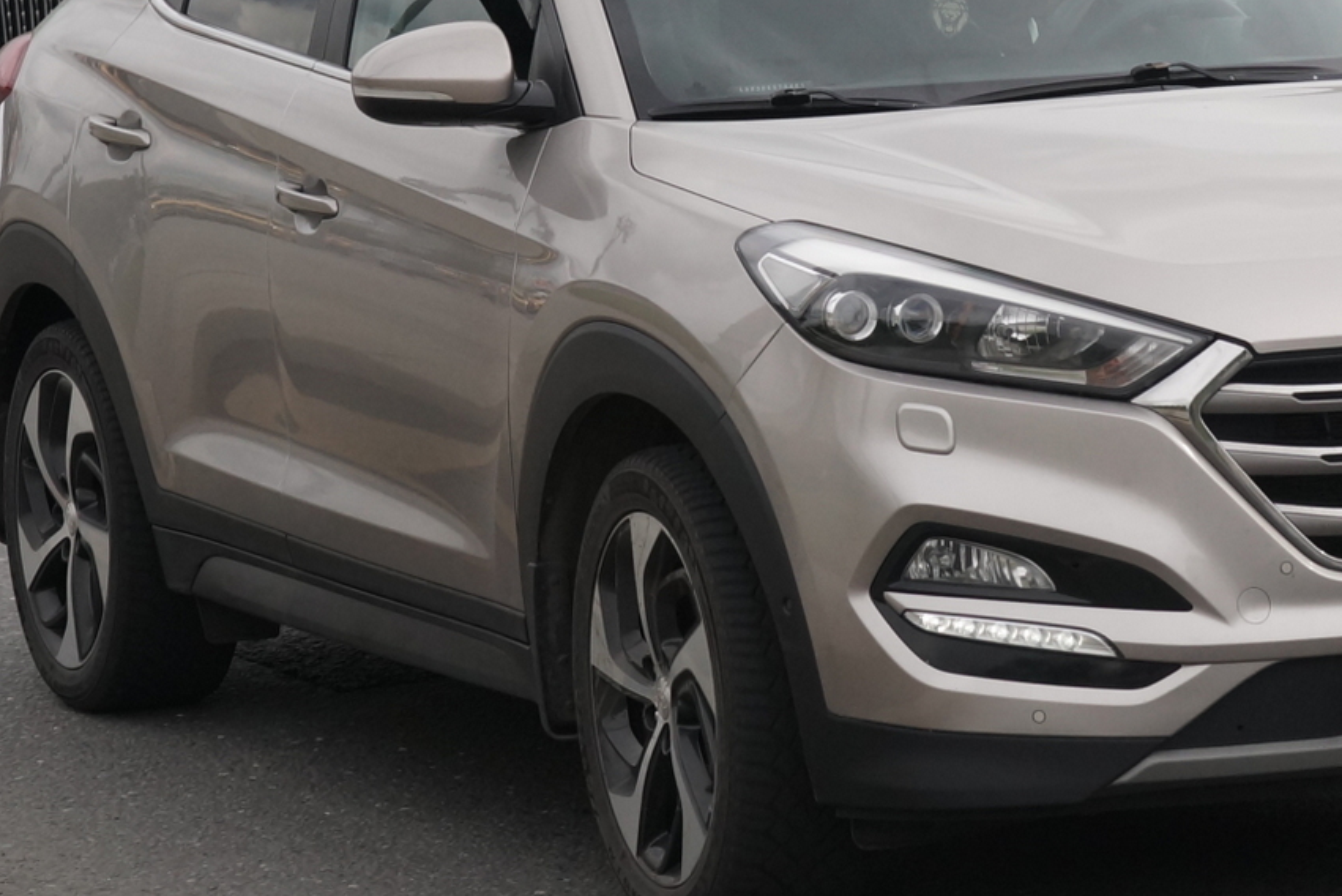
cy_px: 316
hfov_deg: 21.6
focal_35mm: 94
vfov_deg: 14.5
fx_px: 3505
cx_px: 918
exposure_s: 1/800
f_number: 7.1
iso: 500
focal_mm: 50
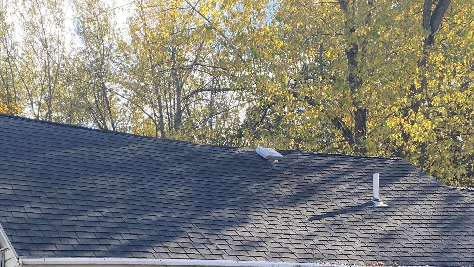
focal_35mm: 60
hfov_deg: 34.7
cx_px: 170
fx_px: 754
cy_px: 356
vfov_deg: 18.5
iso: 32
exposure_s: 1/439
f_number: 1.8
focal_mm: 4.25
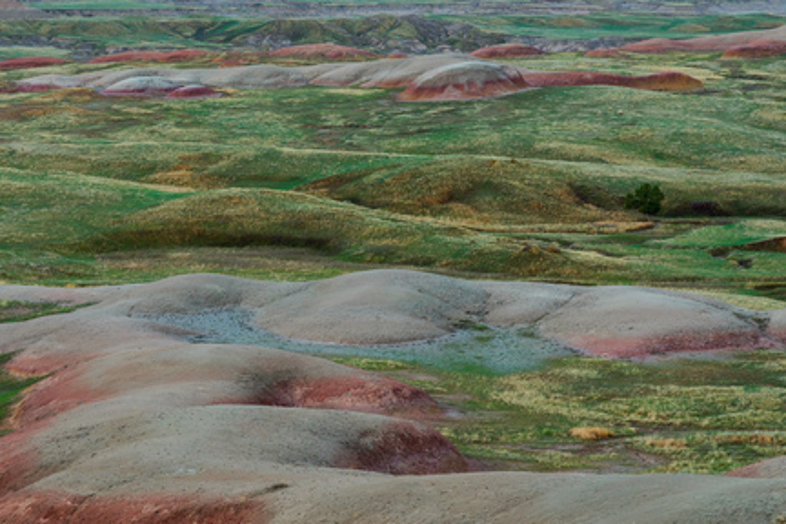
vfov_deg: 9.4
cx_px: 249
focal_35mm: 146
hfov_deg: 14.0
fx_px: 3187
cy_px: 246
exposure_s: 1/250
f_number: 8
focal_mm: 105
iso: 400
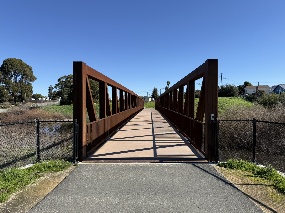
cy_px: 106
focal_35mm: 24
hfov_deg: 71.6
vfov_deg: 56.8
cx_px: 142
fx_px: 198
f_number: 1.78
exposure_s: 1/4167
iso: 80
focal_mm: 6.76
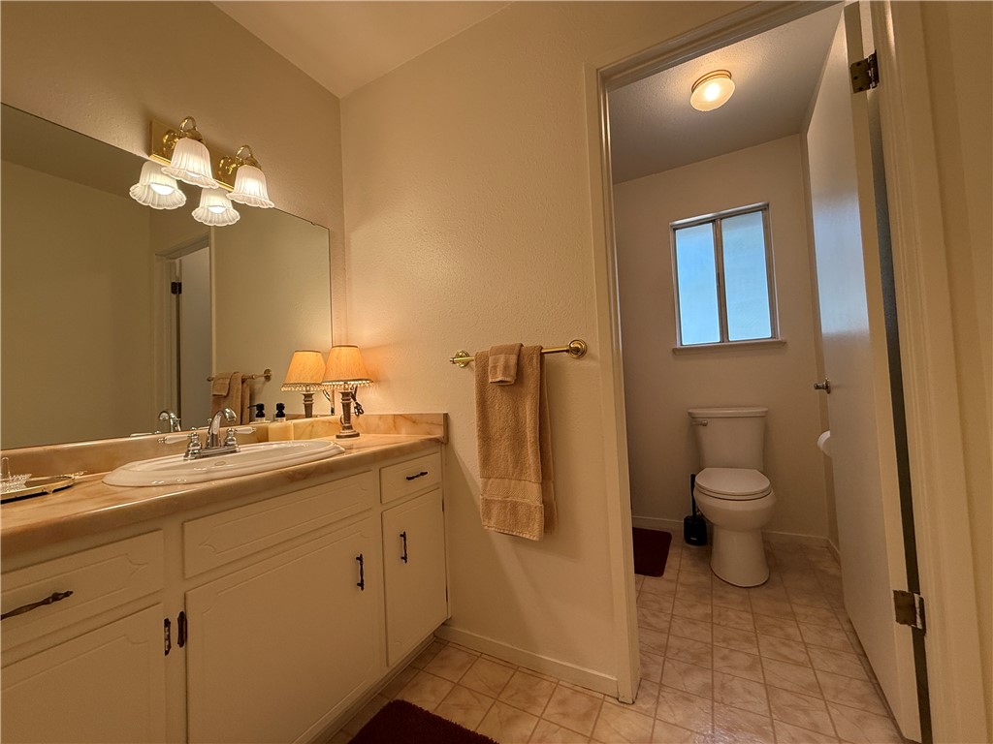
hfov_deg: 102.1
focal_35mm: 14
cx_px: 496
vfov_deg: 85.7
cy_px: 372
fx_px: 402
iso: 125
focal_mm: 2.22
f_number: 2.2
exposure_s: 1/120
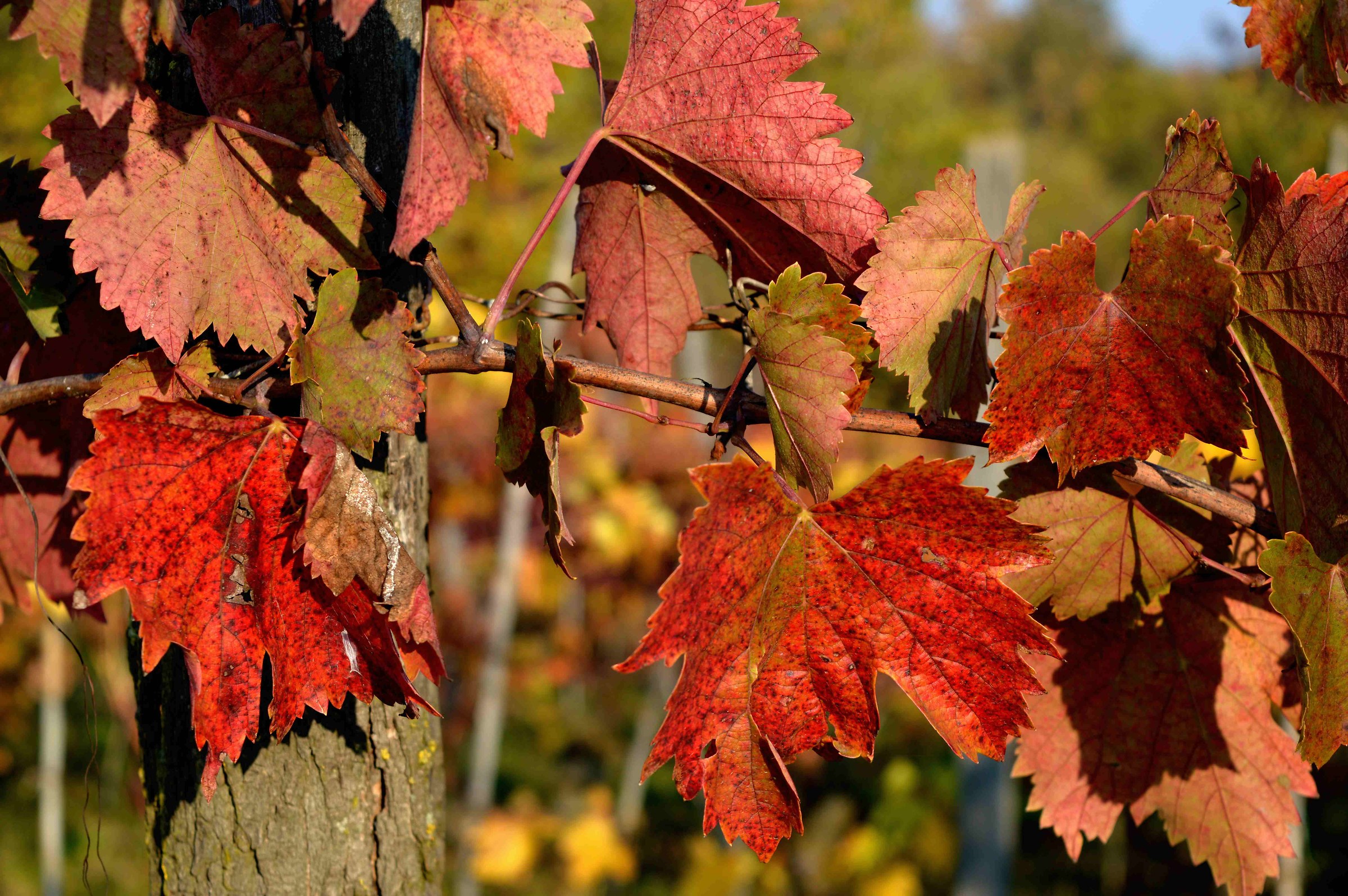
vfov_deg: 17.5
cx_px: 674
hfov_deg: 26.0
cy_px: 448
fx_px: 2918
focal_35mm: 78
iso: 100
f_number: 5.6
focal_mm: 52
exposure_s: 1/320
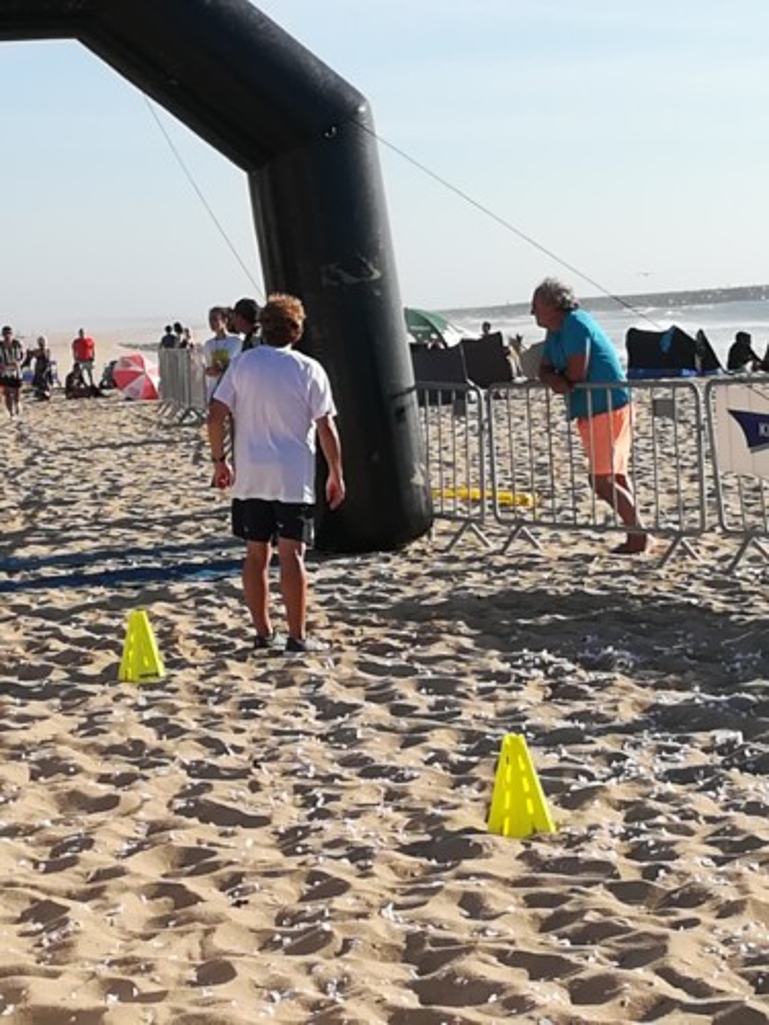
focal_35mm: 98
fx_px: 2903
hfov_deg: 15.1
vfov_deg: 20.0
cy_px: 512
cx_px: 384
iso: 50
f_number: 2.2
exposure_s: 1/1125
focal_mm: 3.83
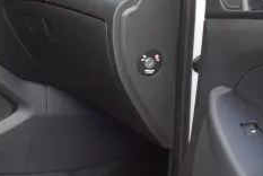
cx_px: 14
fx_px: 966
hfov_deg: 15.3
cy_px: 79
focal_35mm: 132
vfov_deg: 10.4
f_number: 5
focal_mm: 32
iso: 400
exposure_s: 1/100
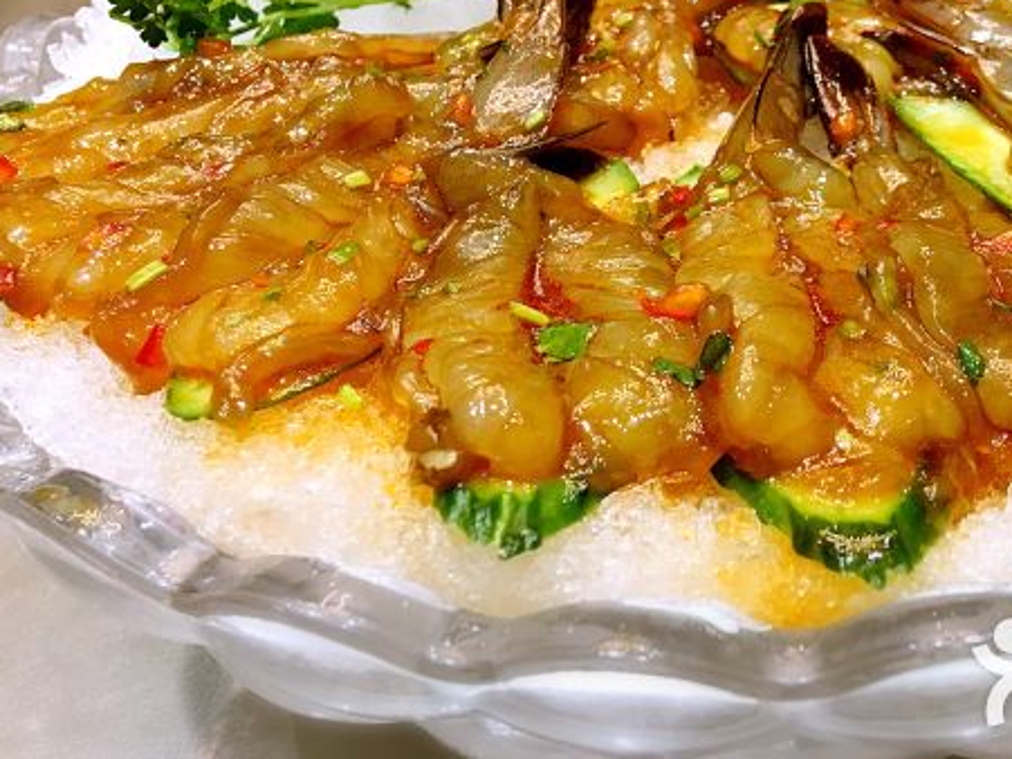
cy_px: 199
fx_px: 1315
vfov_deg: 31.6
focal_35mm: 45
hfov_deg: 41.0
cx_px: 749
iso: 40
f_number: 2.2
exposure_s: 1/33
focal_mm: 4.15
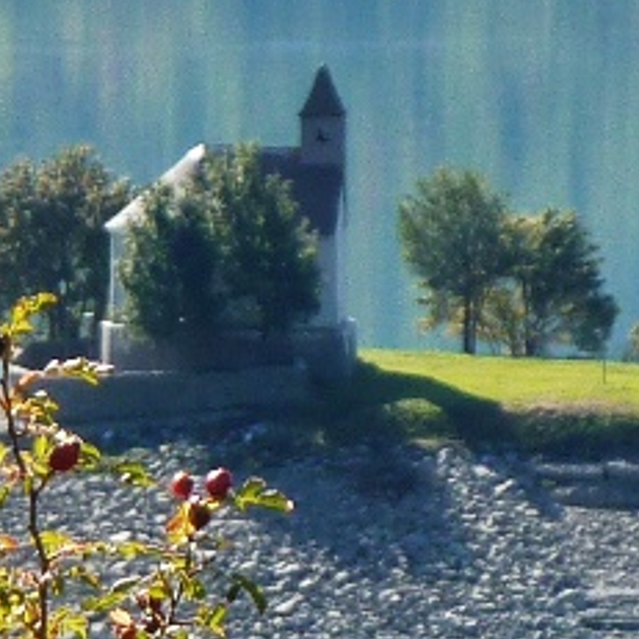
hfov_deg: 2.0
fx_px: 18170
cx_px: 268
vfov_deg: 2.0
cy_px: 393
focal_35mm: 870
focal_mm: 25.9
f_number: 4.5
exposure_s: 1/320
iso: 80
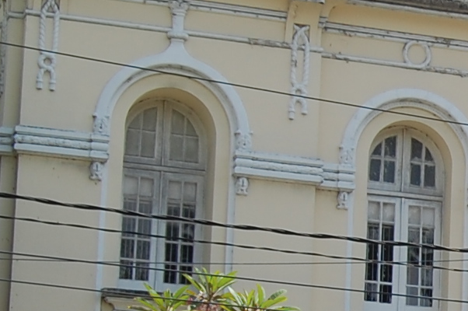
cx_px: 740
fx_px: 2532
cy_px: 317
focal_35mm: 195
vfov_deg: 7.0
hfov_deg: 10.2
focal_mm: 26
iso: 200
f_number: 9
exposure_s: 1/320
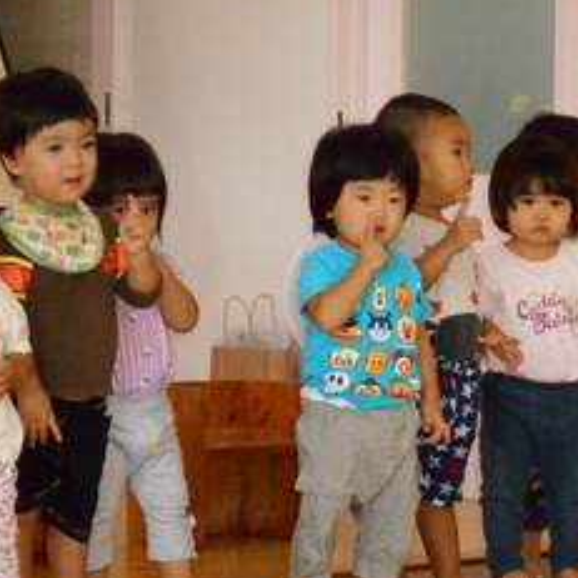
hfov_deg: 11.6
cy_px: 303
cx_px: 258
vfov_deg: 11.6
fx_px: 2853
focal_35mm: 151
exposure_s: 1/60
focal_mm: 20.1
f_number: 6
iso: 900
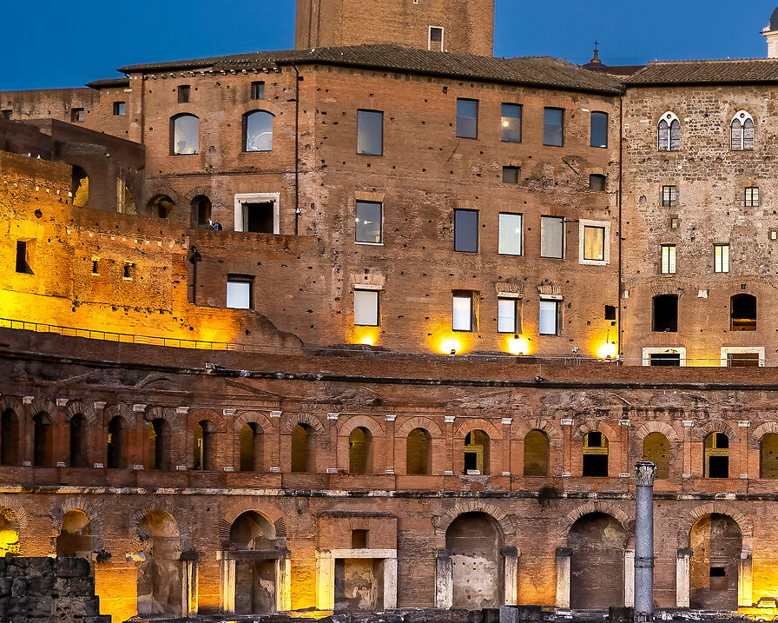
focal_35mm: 93
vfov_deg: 16.5
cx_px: 808
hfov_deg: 19.9
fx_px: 2142
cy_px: 305
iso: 1250
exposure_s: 1/40
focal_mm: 37
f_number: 4
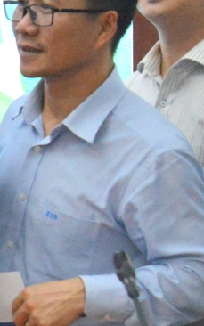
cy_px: 29
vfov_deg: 7.8
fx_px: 2373
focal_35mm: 267
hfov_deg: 4.5
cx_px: -627
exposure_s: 1/200
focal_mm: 48
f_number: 7.1
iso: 5000
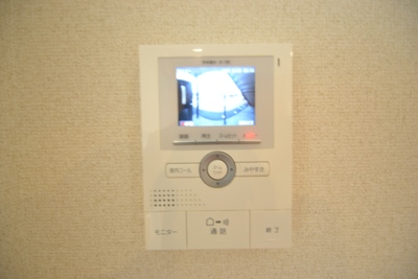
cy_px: 140
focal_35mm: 15
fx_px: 174
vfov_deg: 77.4
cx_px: 209
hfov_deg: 100.4
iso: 100
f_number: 3.5
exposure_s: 1/4
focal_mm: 10
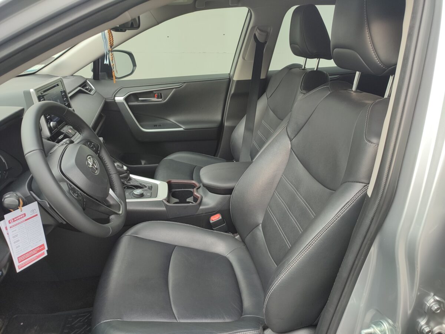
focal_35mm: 25
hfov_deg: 69.4
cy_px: 167
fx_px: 321
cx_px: 222
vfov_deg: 54.9
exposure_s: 1/33
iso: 89
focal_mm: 6.04
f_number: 1.9
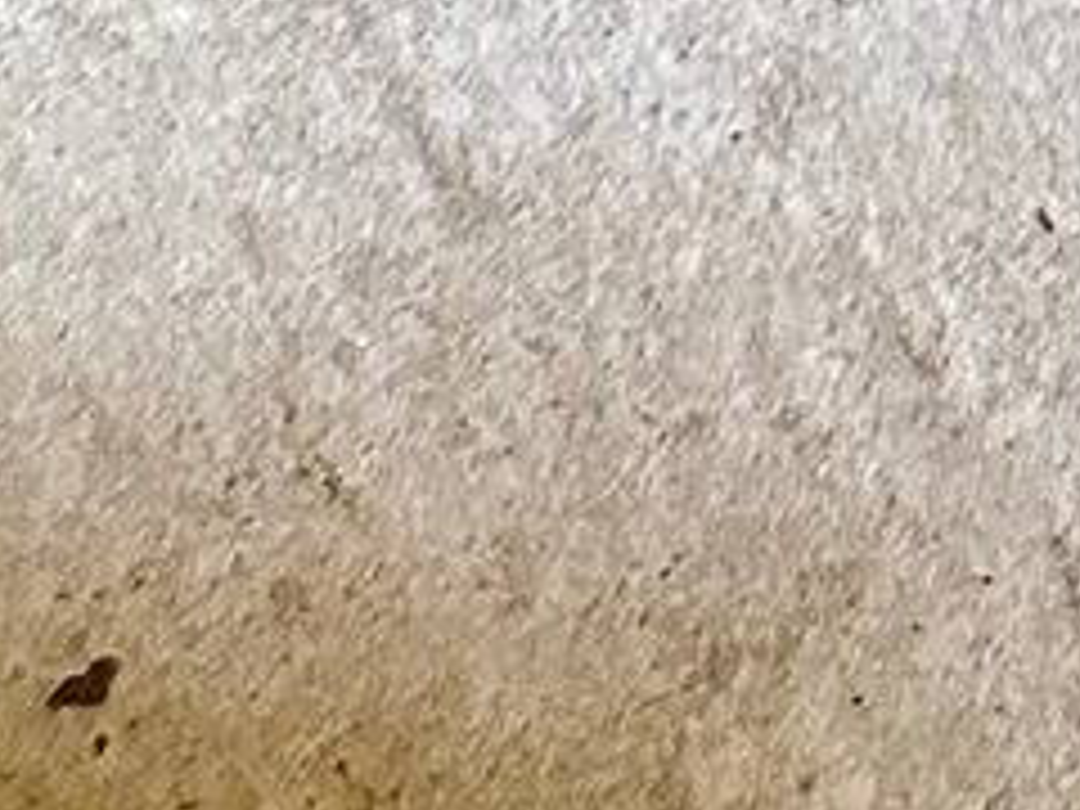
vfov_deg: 5.5
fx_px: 6240
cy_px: -3357
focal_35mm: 200
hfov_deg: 9.7
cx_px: 1418
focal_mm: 6.86
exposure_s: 1/57
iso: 1000
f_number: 1.78
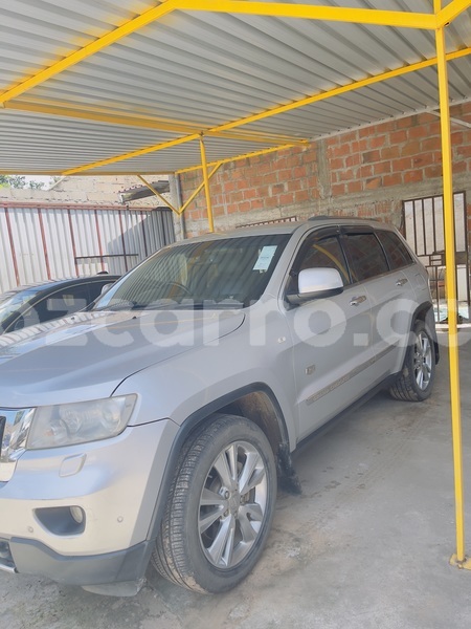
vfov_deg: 69.4
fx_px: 454
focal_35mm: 25
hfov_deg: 54.9
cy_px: 314
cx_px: 236
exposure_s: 1/357
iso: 50
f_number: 1.6
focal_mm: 5.1
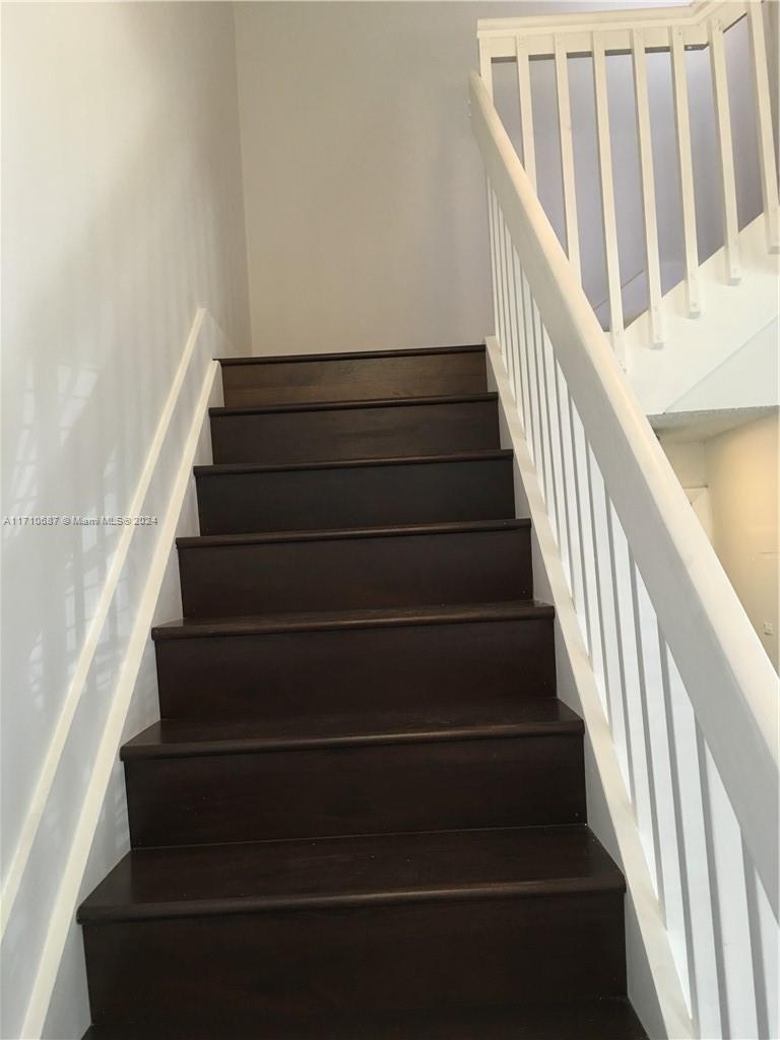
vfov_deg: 61.7
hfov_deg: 48.2
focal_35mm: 29
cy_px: 520
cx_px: 390
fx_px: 871
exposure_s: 1/30
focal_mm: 4.15
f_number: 2.2
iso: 100
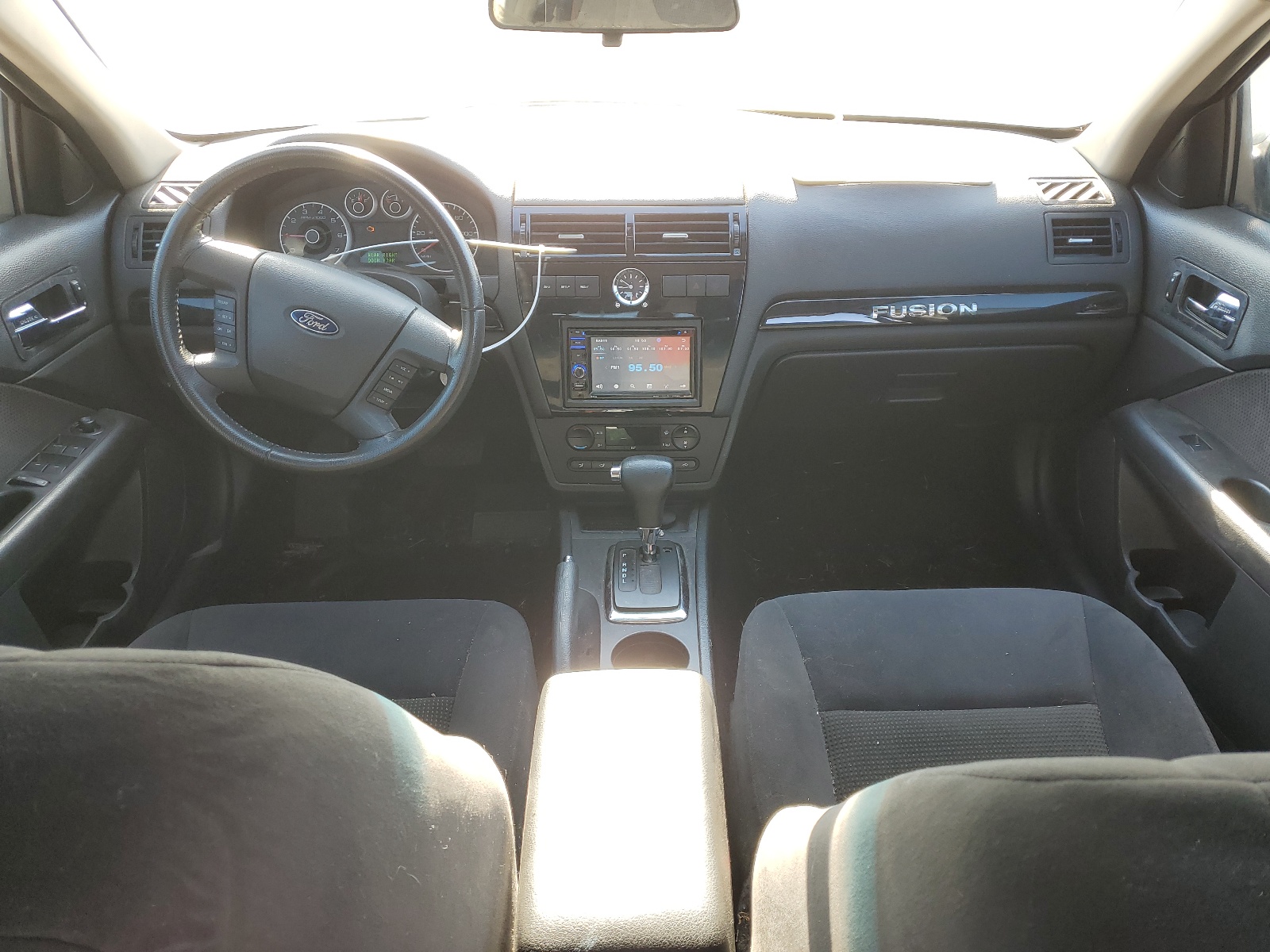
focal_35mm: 26
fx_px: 954
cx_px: 635
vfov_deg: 53.1
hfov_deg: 67.3
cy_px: 476
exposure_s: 1/119
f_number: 1.5
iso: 50
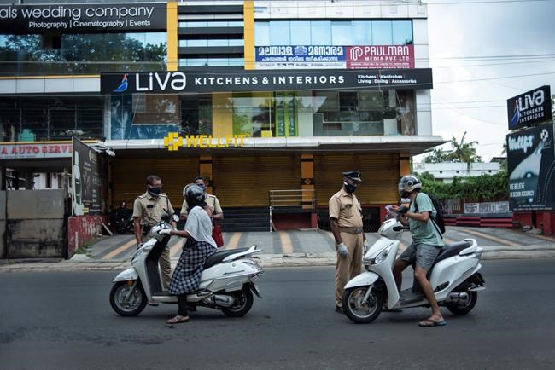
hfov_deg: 54.4
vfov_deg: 37.9
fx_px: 540
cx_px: 278
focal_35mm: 35
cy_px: 185
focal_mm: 35
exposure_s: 1/2500
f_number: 2
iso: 200
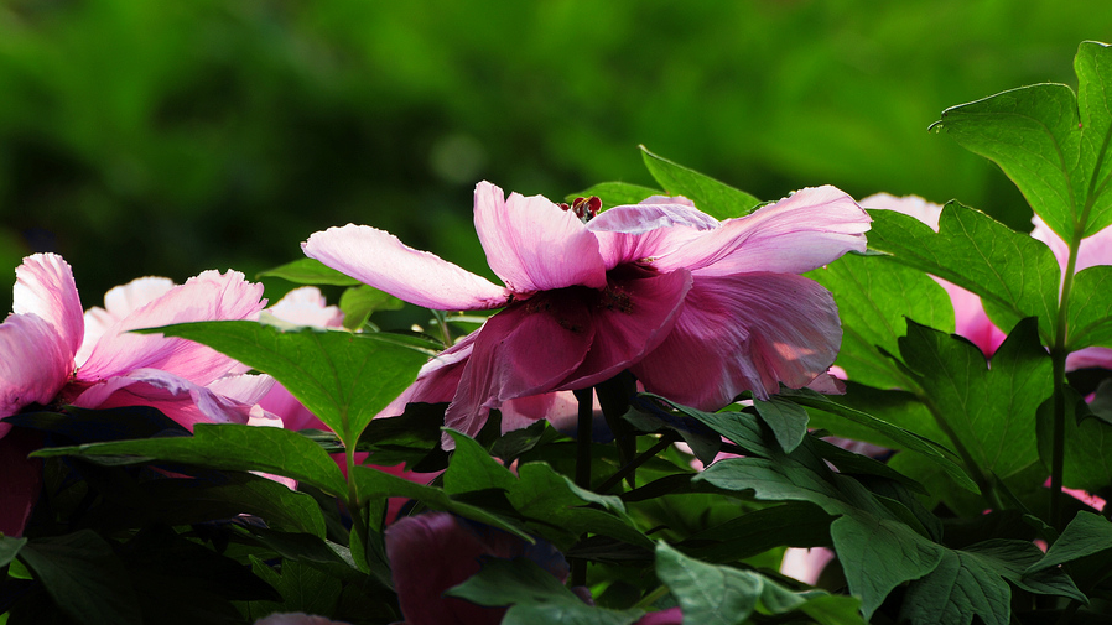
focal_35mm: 472
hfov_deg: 4.6
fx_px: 13916
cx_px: 556
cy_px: 264
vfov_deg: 2.6
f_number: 10
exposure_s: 1/60
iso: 200
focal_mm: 300
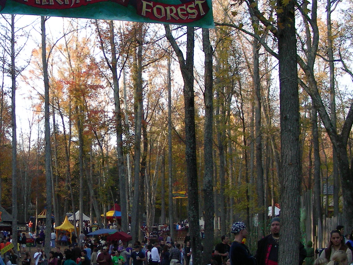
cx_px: 99
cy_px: 150
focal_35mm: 64
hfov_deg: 29.9
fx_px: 653
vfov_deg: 22.9
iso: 50
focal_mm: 6.3
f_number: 3.5
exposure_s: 1/82.8
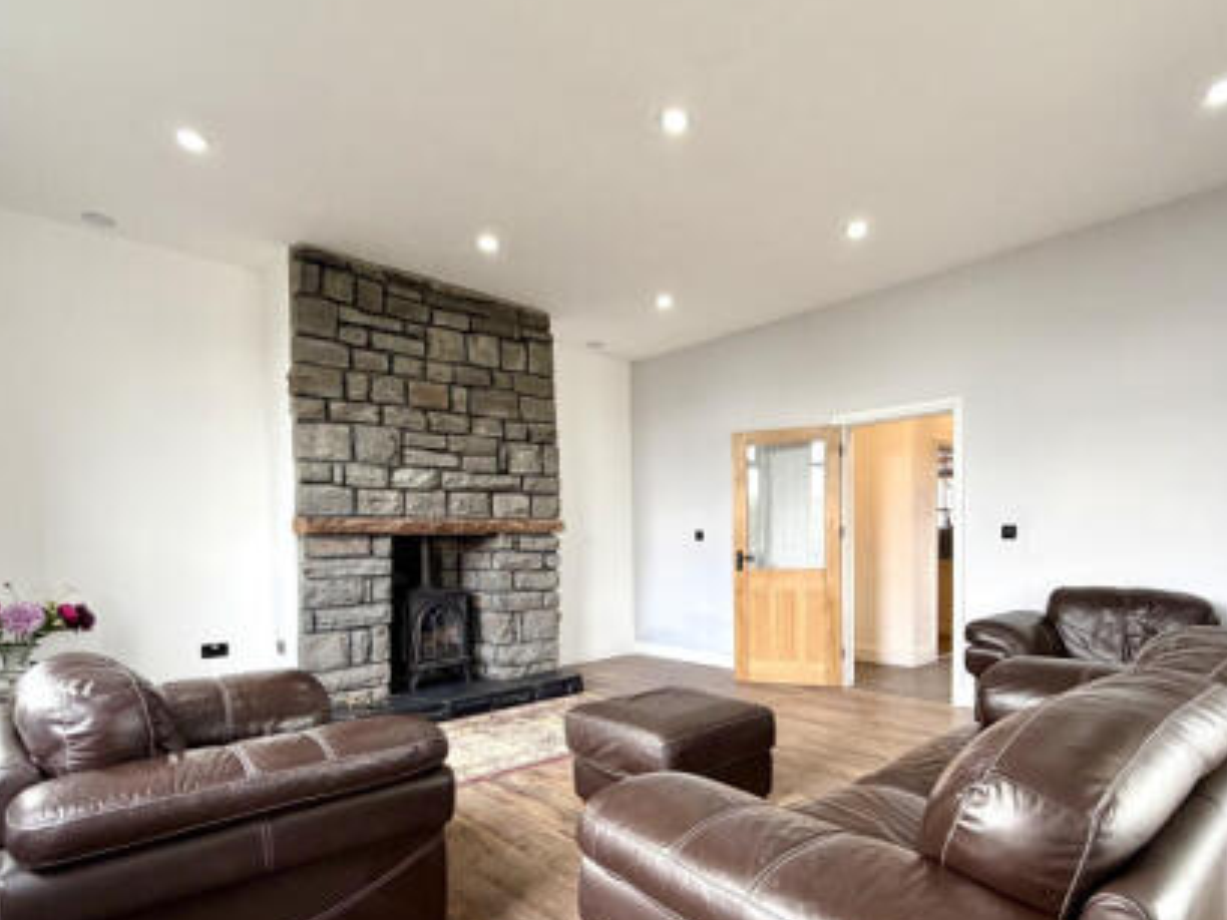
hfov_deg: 81.5
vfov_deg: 65.2
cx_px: 669
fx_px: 709
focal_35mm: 20
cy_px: 561
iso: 250
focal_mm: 2.22
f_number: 2.2
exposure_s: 1/121
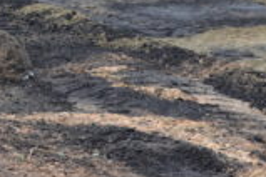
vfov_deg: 7.9
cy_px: -32
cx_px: -72
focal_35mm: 172
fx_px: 1271
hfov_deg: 11.7
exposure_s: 1/160
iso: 100
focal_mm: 26
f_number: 6.3
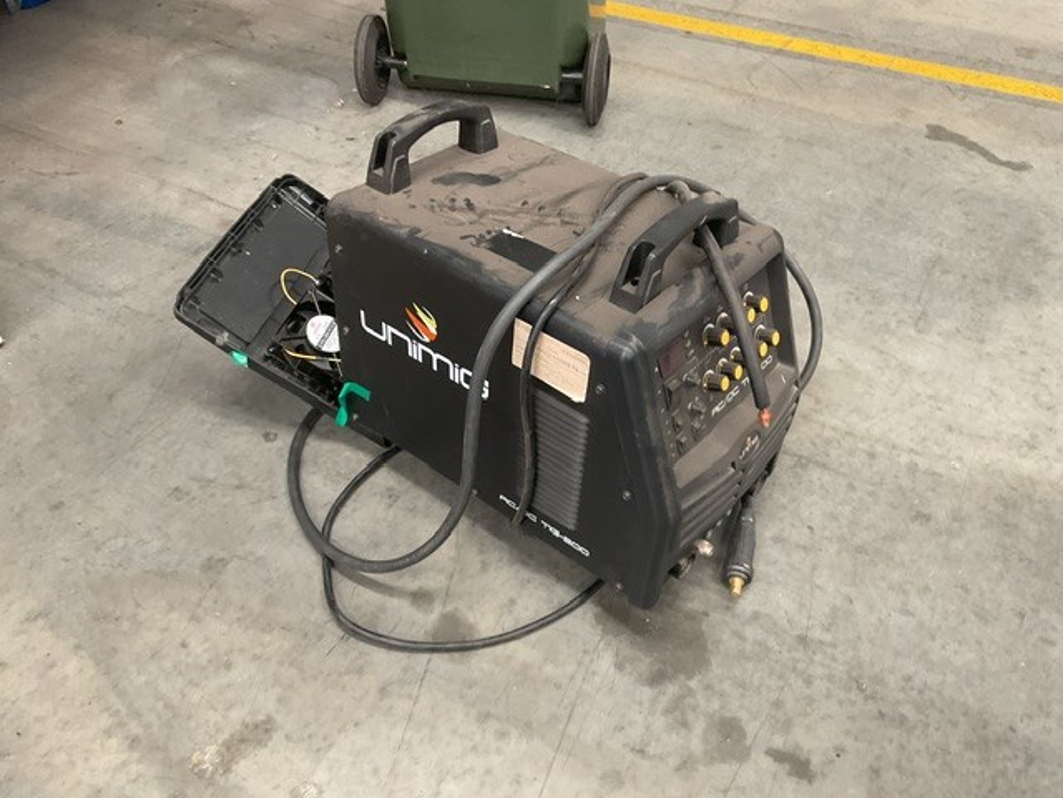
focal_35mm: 29
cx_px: 532
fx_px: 891
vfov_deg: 48.2
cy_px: 399
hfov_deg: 61.7
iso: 125
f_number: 1.8
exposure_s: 1/50
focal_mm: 3
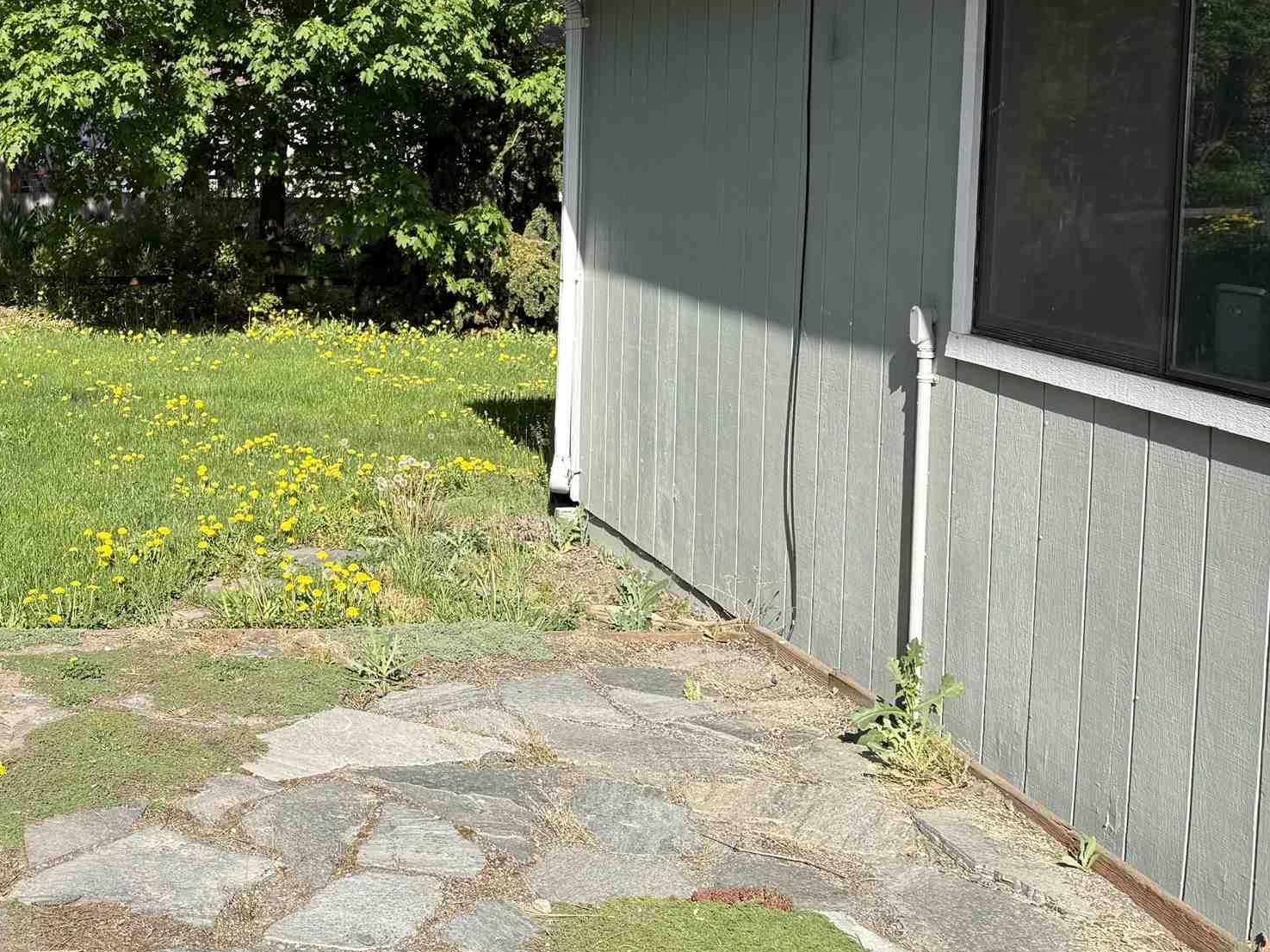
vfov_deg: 28.9
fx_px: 1834
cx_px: 104
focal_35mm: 50
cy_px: 303
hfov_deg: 35.7
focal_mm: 6.76
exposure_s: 1/2370
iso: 80
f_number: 1.78
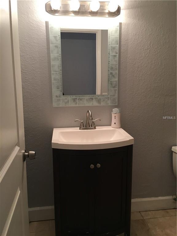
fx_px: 198
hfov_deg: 48.2
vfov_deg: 61.7
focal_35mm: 29
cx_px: 88
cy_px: 118
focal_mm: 4.15
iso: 80
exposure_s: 1/30
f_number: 2.2
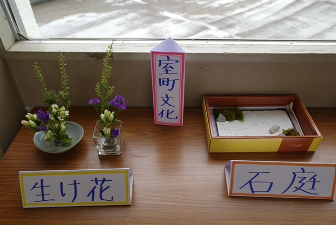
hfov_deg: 65.4
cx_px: 168
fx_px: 262
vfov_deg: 46.5
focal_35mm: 28
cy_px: 112
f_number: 2.8
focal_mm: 18.3
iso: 100
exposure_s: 1/125
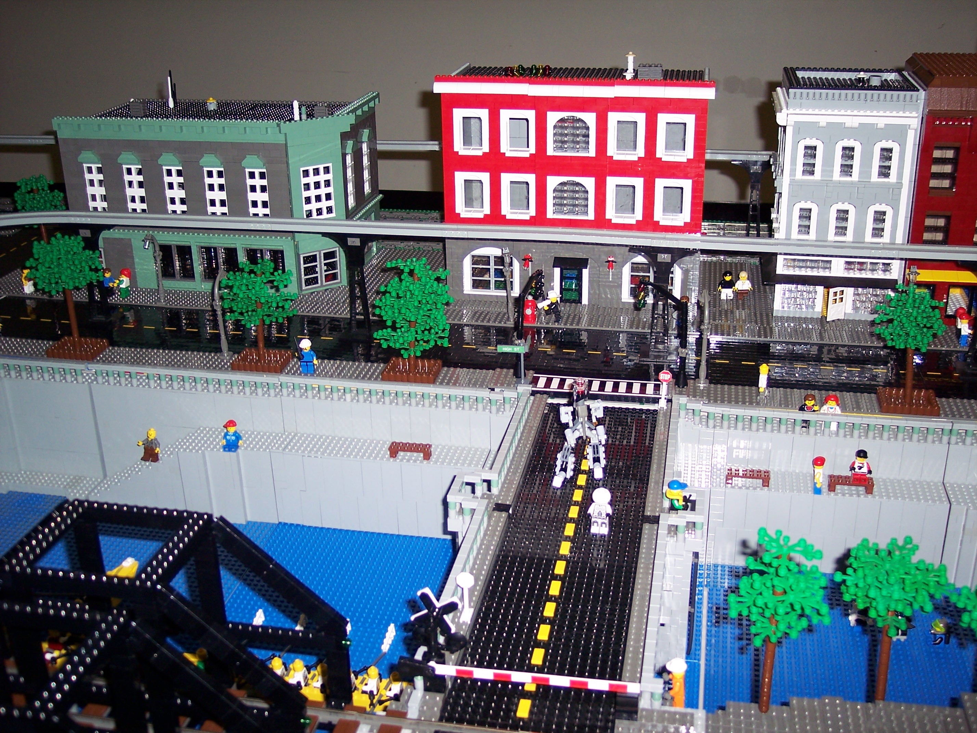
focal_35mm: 39
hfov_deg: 47.9
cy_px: 366
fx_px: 1101
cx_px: 488
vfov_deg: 36.8
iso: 100
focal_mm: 8
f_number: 2.8
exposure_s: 1/60
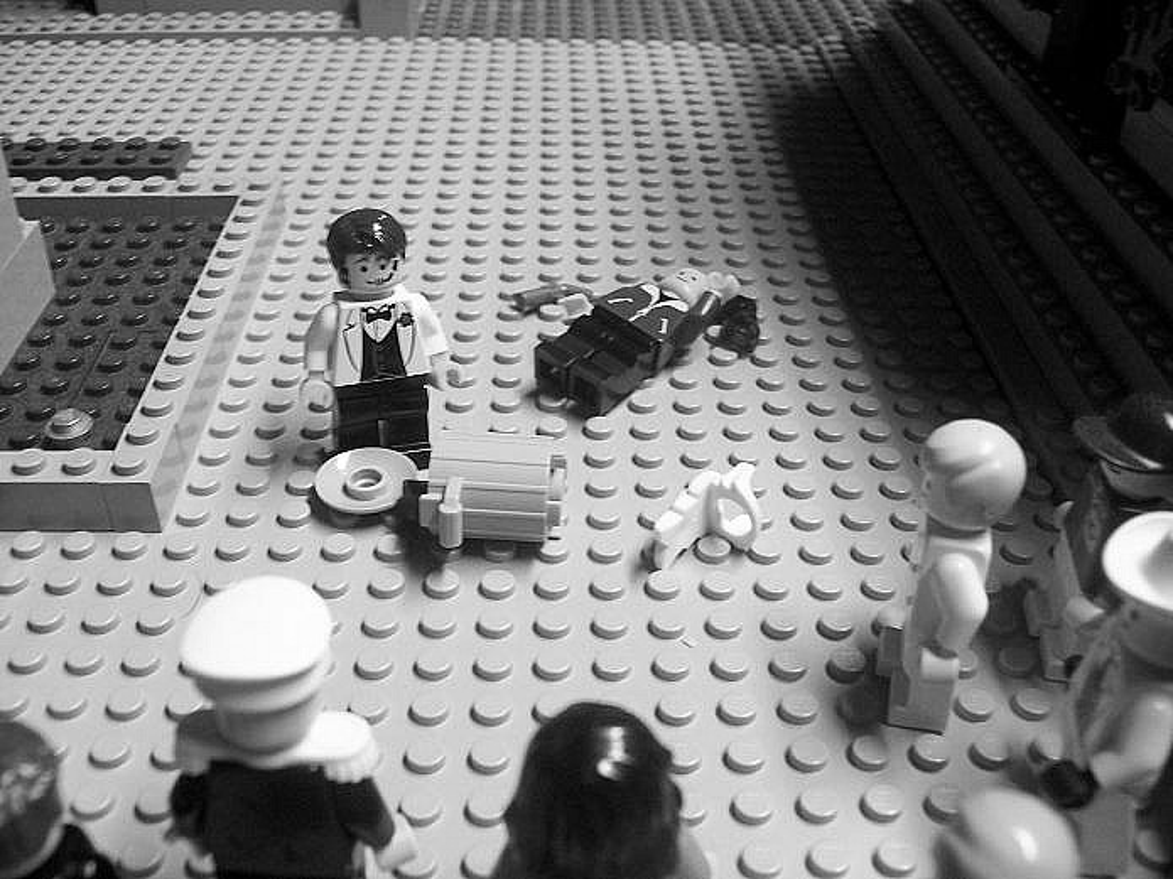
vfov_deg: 39.6
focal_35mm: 36
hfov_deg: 51.4
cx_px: 586
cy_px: 440
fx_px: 1220
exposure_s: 1/20
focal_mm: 6
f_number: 2.7
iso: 160
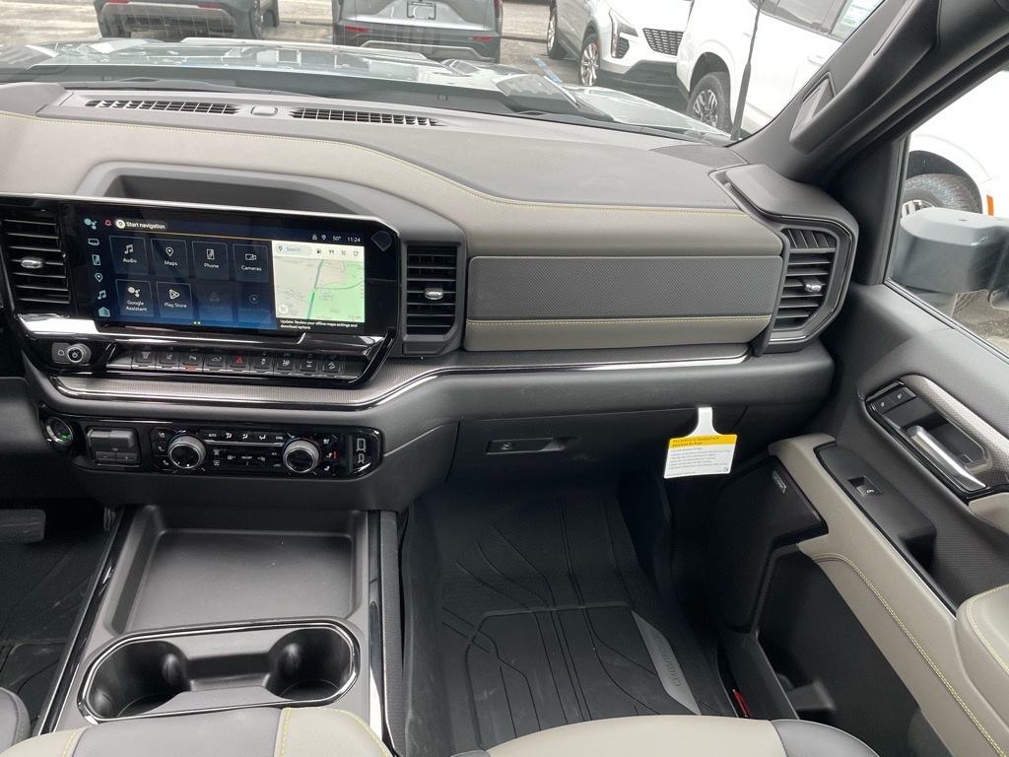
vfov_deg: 53.1
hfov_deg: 67.3
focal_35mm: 26
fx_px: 758
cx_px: 504
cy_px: 378
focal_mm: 4.2
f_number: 1.6
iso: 50
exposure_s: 1/121
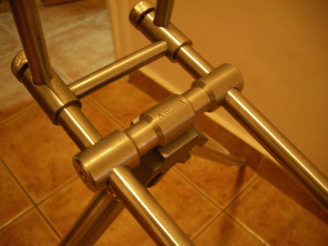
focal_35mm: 38
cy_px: 123
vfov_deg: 37.7
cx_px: 164
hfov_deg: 49.0
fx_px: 360
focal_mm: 6.2
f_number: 2.7
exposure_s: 1/4
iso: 400
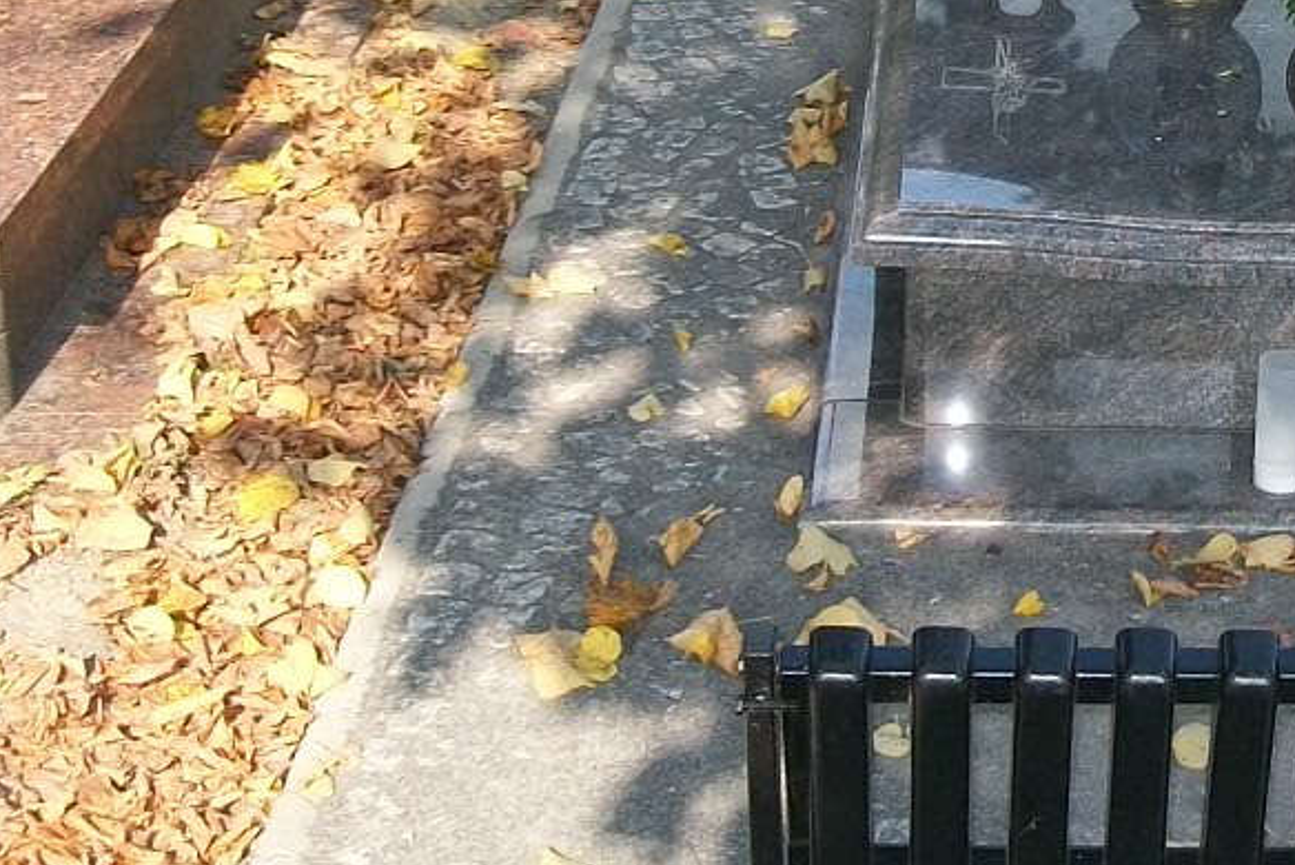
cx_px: 1271
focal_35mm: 82
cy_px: -164
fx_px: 2951
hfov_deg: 23.8
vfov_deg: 16.0
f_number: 2.7
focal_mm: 6
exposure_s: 1/320
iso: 80
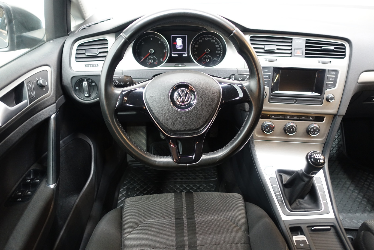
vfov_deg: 53.1
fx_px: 249
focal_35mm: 24
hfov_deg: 73.7
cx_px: 187
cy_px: 125
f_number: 1.8
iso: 500
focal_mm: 8.8
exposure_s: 1/30
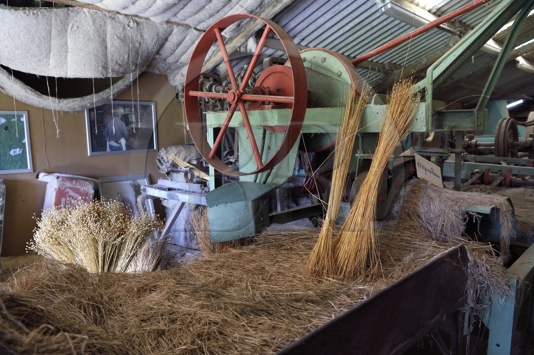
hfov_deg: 65.5
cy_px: 178
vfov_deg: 46.3
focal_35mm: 28
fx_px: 415
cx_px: 267
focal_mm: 28
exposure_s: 1/20
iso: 800
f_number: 5
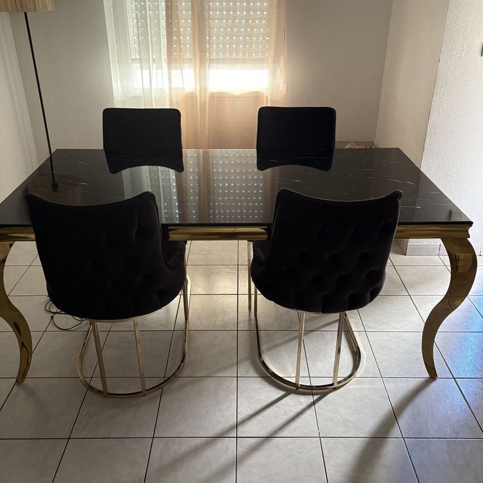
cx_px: 243
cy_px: 216
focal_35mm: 31
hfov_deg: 52.5
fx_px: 489
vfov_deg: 52.4
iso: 320
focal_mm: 5.96
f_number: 1.6
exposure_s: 1/60
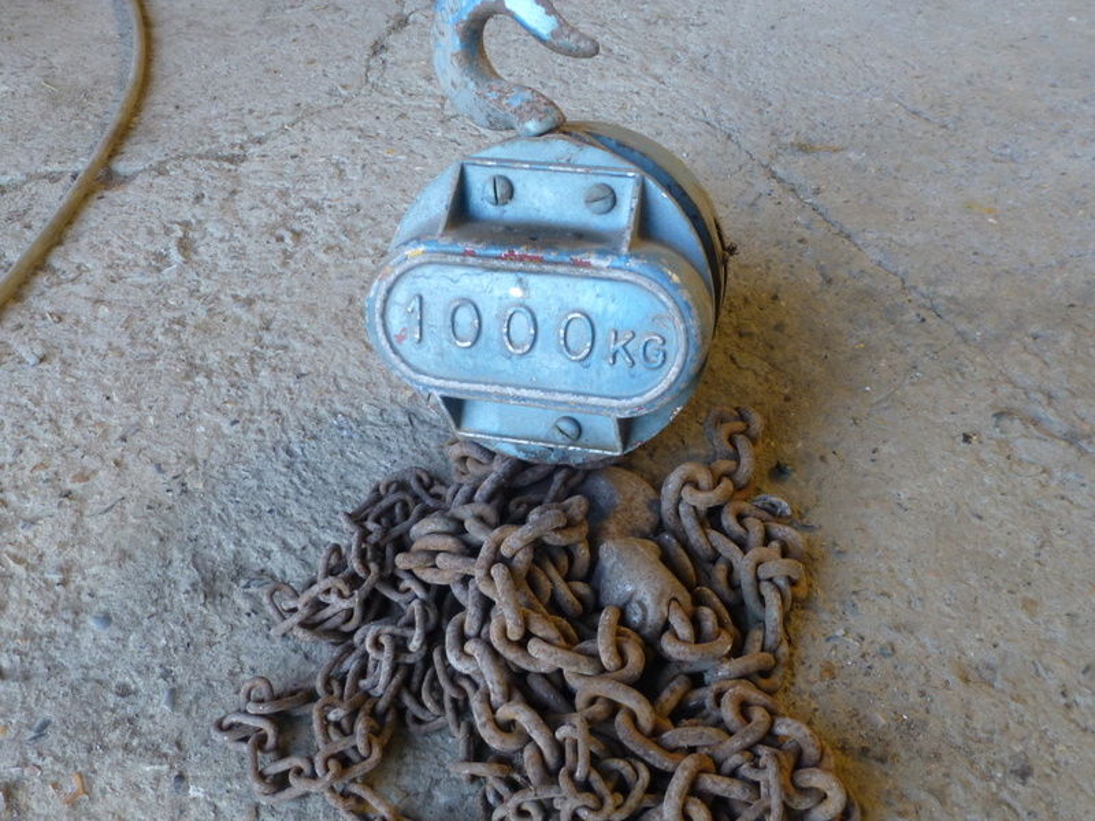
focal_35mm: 34
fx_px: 1076
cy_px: 410
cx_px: 548
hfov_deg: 54.0
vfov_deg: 41.8
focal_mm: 6.1
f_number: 3.7
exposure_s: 1/60
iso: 250
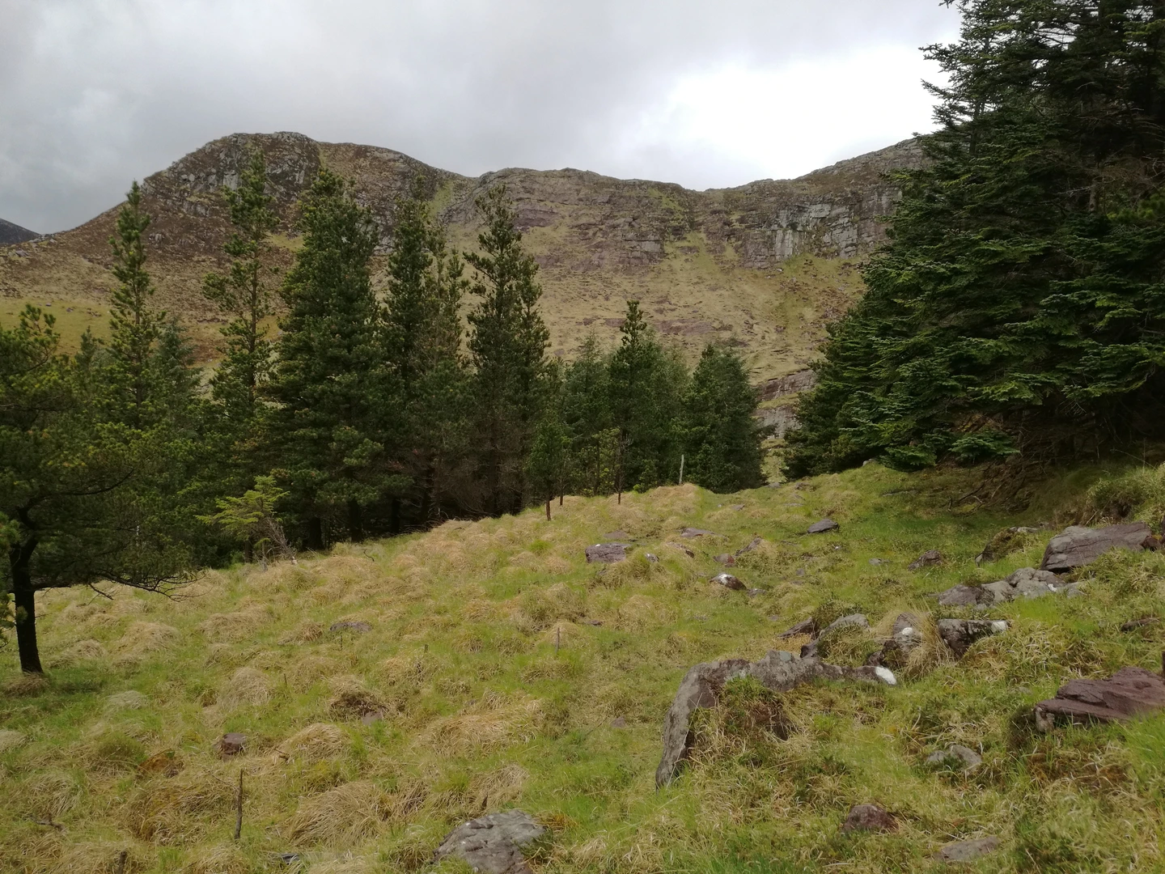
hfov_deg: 65.3
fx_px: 909
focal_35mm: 27
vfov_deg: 51.4
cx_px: 582
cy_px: 437
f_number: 2
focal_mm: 4.04
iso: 50
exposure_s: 1/265
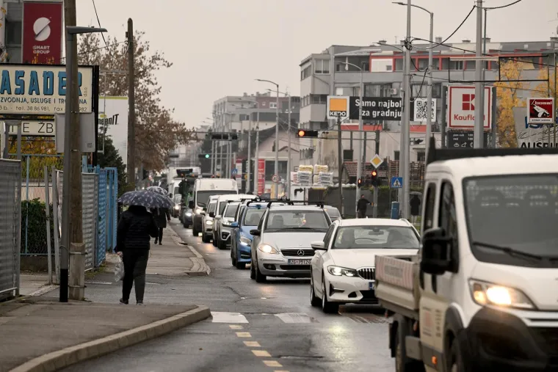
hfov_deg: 10.3
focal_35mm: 200
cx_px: 279
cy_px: 186
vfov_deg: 6.9
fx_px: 3100
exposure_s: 1/1600
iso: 1600
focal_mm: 200
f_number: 5.6
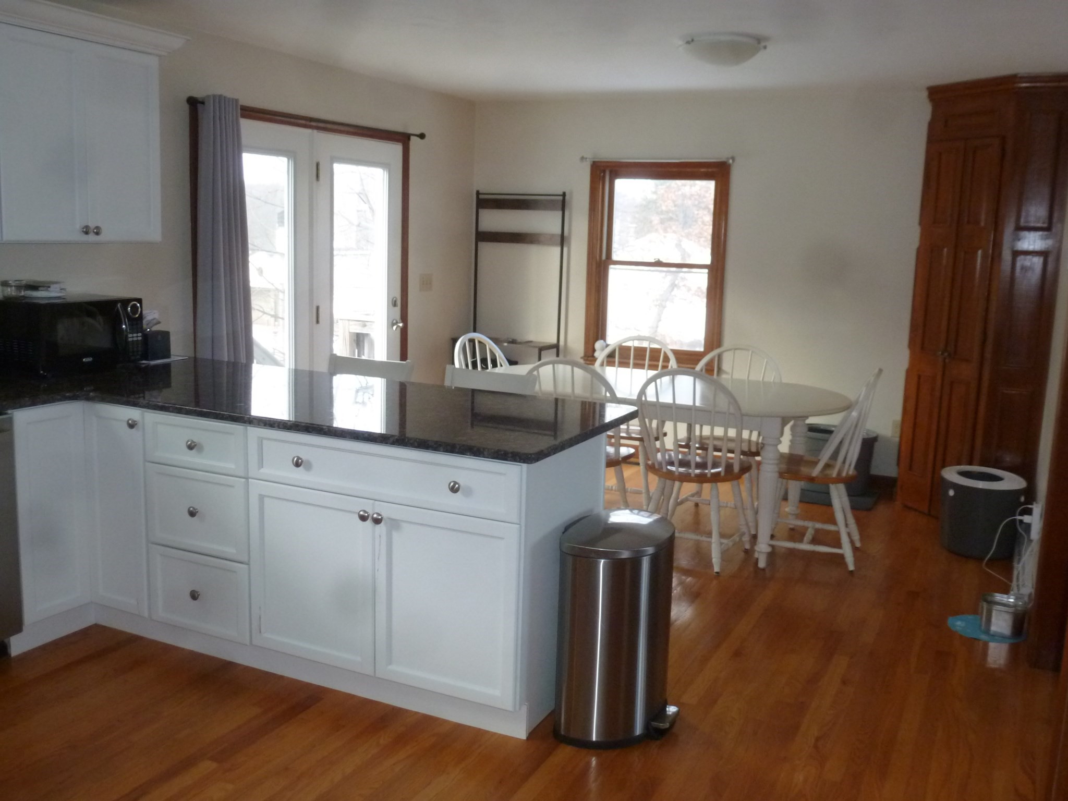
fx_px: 1018
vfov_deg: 42.9
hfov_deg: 55.4
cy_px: 400
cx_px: 534
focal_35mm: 33
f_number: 3.6
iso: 320
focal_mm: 5.9
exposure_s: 1/60
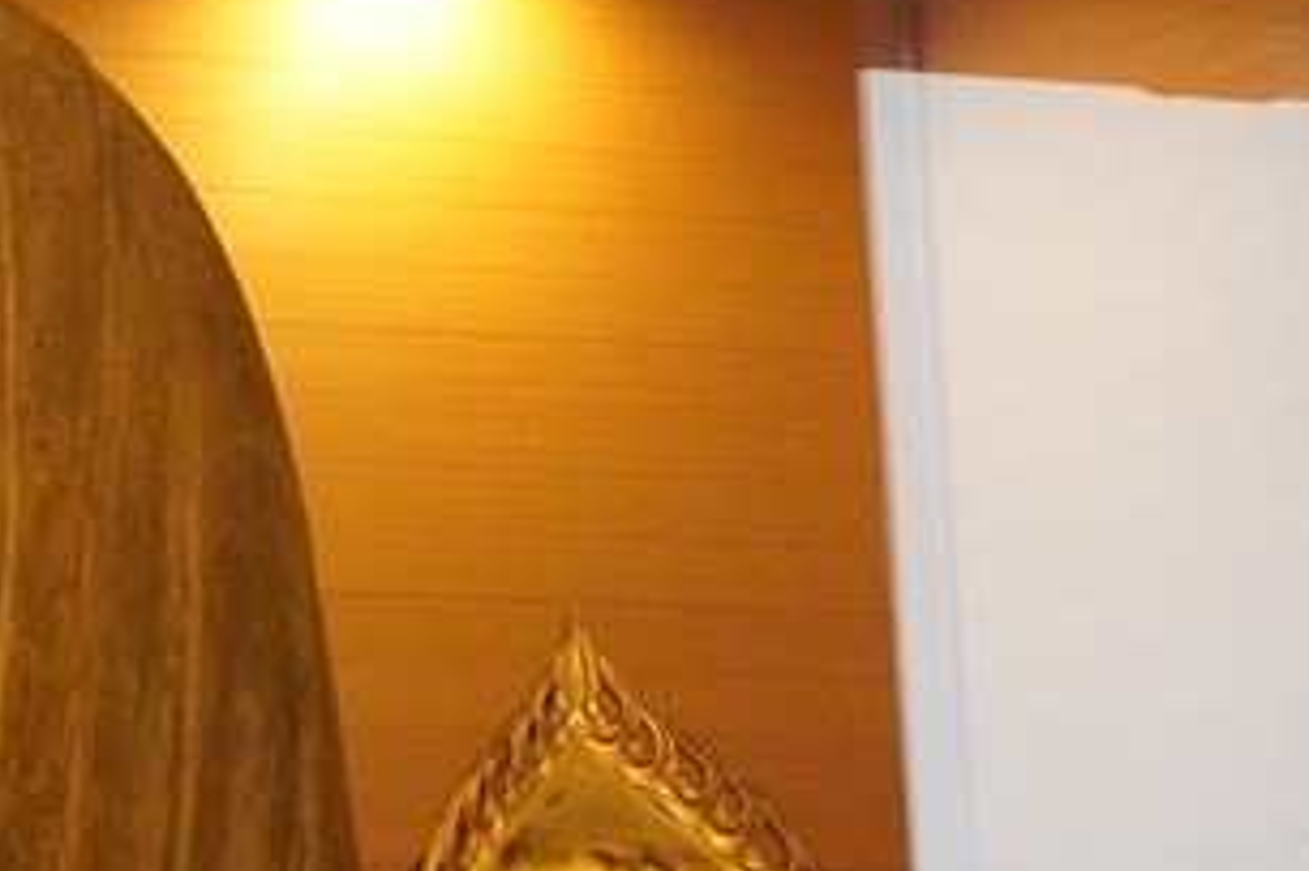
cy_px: -41
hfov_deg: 13.8
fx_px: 5124
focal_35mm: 141
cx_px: -554
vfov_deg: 9.6
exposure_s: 1/160
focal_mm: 28
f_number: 4.5
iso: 5000
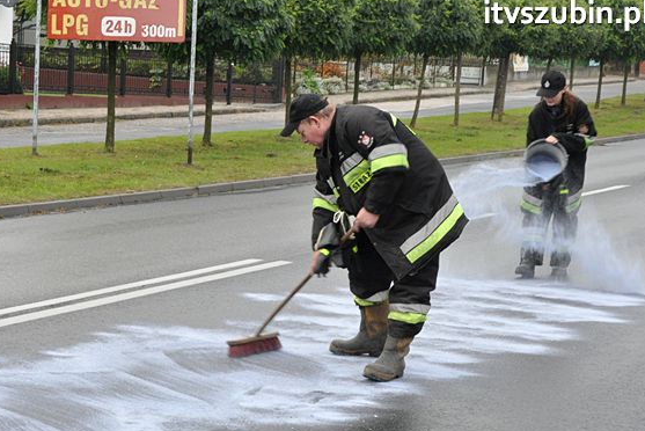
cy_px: 301
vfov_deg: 14.2
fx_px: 1721
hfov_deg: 21.1
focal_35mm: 96
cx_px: 182
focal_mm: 42
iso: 800
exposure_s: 1/80
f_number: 9
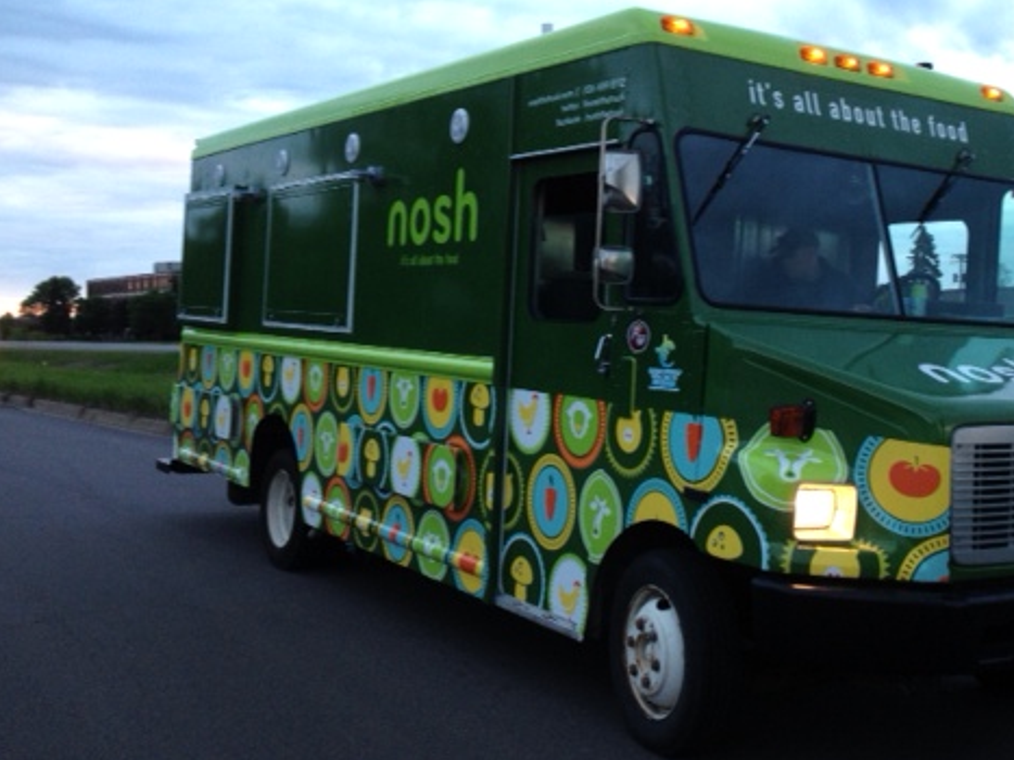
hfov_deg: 39.2
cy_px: 363
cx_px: 675
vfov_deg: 30.2
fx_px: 1406
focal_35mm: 48
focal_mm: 4.28
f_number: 2.4
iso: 64
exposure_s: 1/20
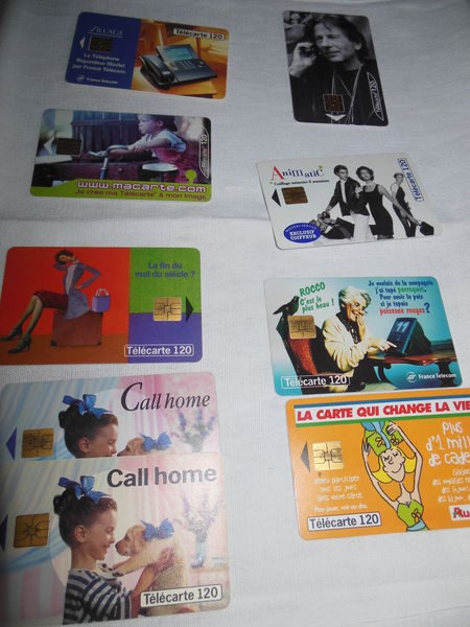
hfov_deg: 54.9
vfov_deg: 69.4
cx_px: 235
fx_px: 453
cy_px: 314
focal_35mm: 25
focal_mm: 4.5
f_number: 6.4
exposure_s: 1/25
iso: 125
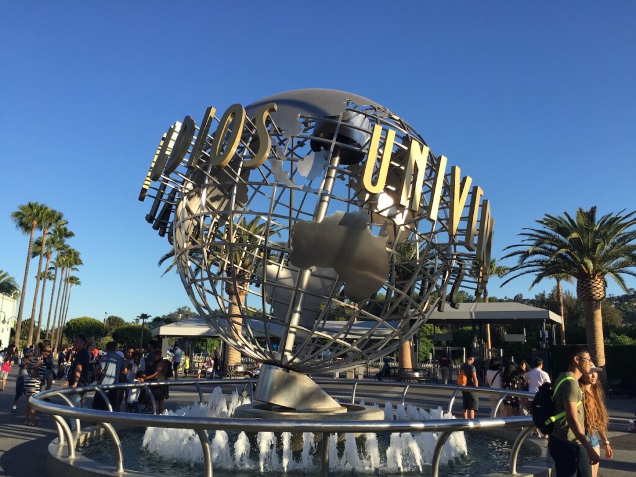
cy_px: 238
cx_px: 318
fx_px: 533
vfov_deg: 48.2
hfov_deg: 61.7
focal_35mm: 29
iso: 32
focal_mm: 4.15
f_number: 2.2
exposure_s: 1/1236
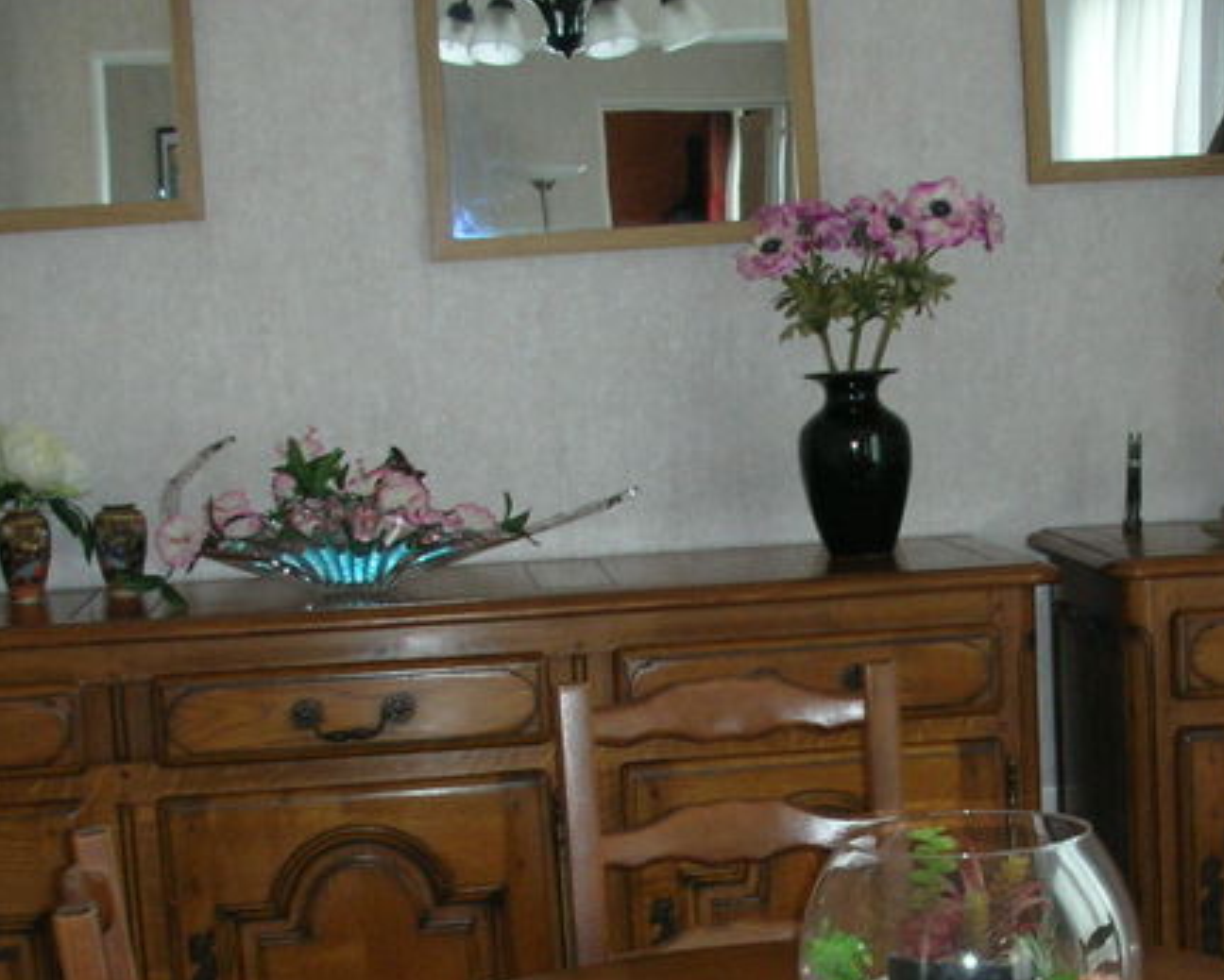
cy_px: 785
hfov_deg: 24.0
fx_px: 2863
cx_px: 861
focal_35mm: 79
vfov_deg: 19.2
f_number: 3
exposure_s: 1/60.1
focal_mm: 5.8
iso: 92
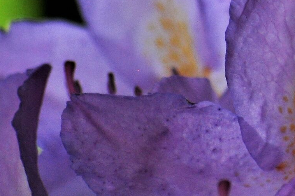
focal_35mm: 926
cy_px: -7
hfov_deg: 2.2
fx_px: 7578
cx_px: 397
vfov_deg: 1.5
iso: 900
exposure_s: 1/500
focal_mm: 195
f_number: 4.8
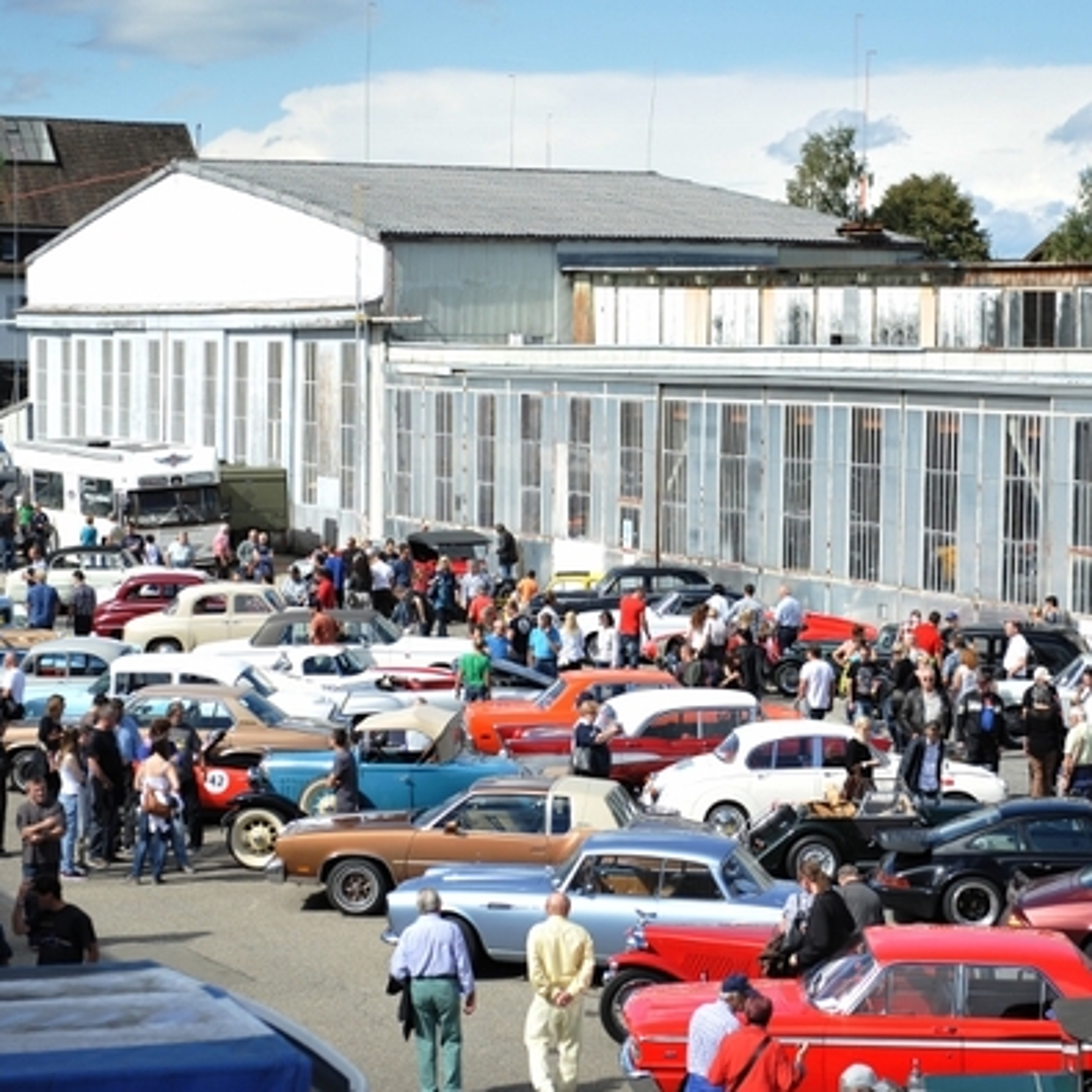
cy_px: 545
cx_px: 596
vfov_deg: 19.3
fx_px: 3212
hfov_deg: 19.3
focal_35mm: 90
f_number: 4
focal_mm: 70
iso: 1250
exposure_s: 1/8000
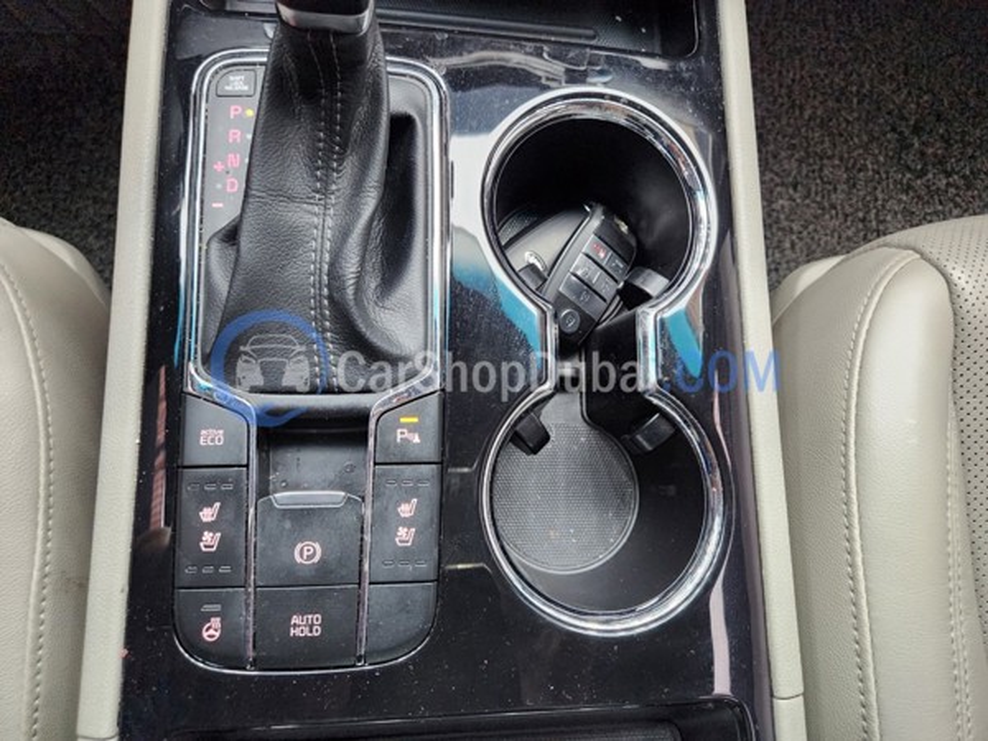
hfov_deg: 73.9
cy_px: 370
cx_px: 494
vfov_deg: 58.9
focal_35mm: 23
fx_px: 656
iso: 1000
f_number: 1.8
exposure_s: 1/120
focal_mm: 5.4
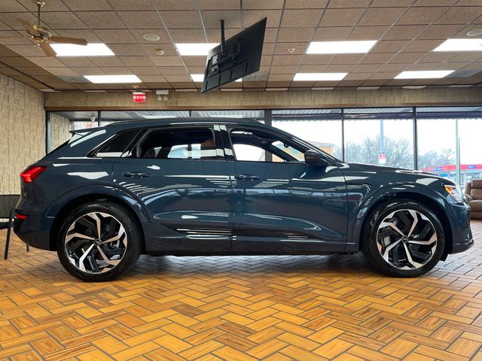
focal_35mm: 26
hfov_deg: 67.3
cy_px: 180
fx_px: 362
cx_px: 241
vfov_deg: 53.1
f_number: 1.6
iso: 100
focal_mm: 4.2
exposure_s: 1/120
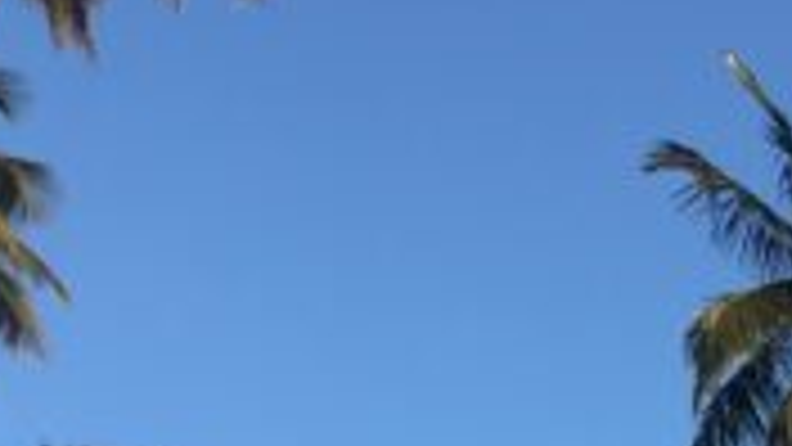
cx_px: 1449
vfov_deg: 8.1
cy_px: 1059
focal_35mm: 138
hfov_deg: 13.8
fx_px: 2898
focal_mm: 4.15
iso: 25
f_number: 2.2
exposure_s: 1/469
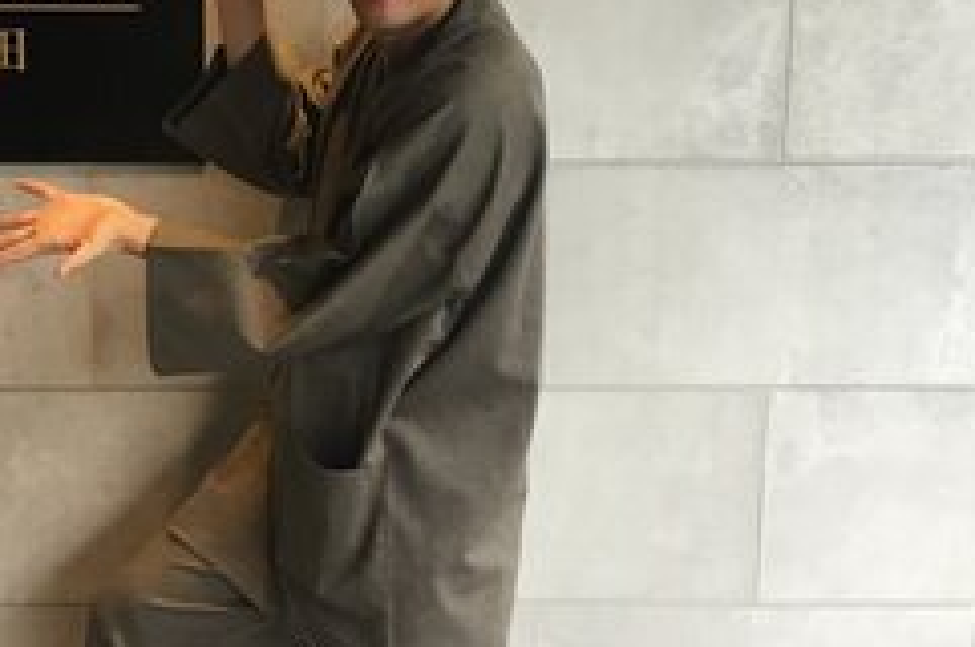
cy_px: 346
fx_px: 1812
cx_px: 267
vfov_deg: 20.2
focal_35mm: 67
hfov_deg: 29.7
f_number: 2.4
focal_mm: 3.3
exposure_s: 1/30
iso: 32
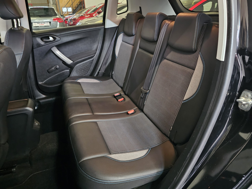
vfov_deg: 58.9
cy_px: 94
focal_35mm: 23
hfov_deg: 73.9
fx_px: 167
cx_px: 126
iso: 1600
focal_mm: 6.3
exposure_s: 1/24
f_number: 1.7
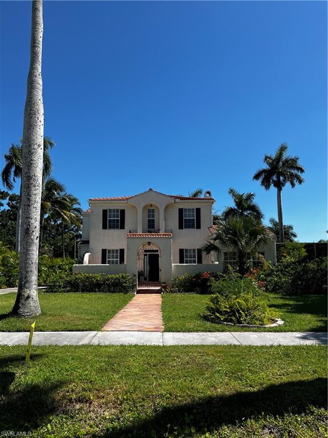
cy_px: 219
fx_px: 328
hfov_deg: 53.1
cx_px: 164
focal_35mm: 26
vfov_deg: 67.3
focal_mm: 5.1
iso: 50
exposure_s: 1/3413
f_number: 1.6
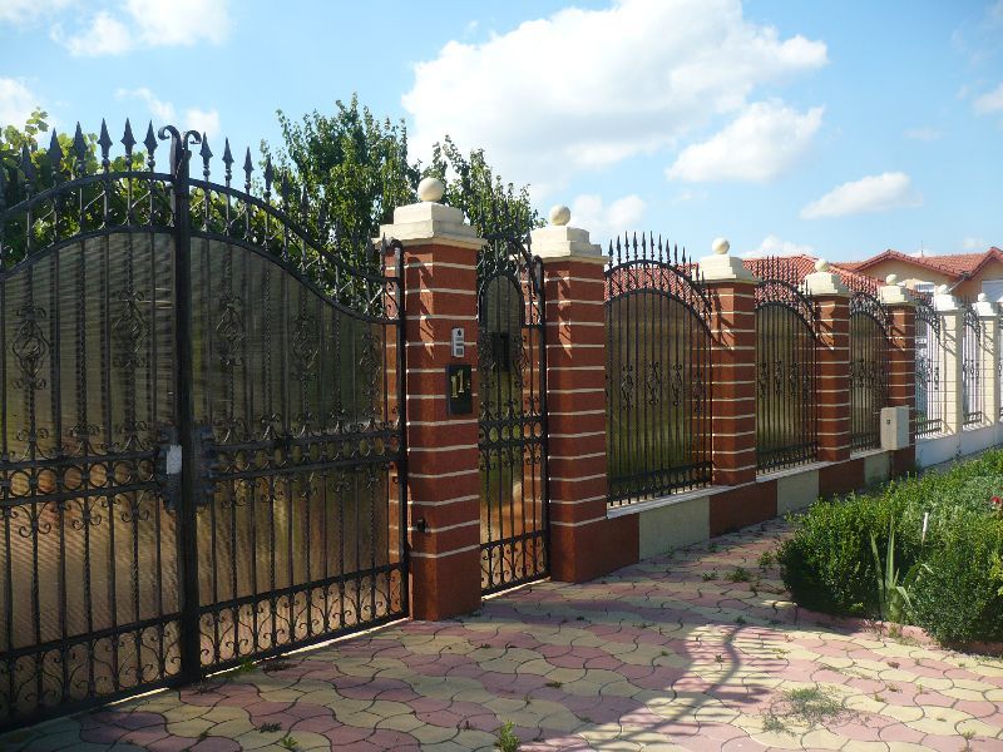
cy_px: 376
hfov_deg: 52.6
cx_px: 502
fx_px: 1014
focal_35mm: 35
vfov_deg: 40.7
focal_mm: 5.8
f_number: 2.8
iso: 100
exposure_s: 1/1000
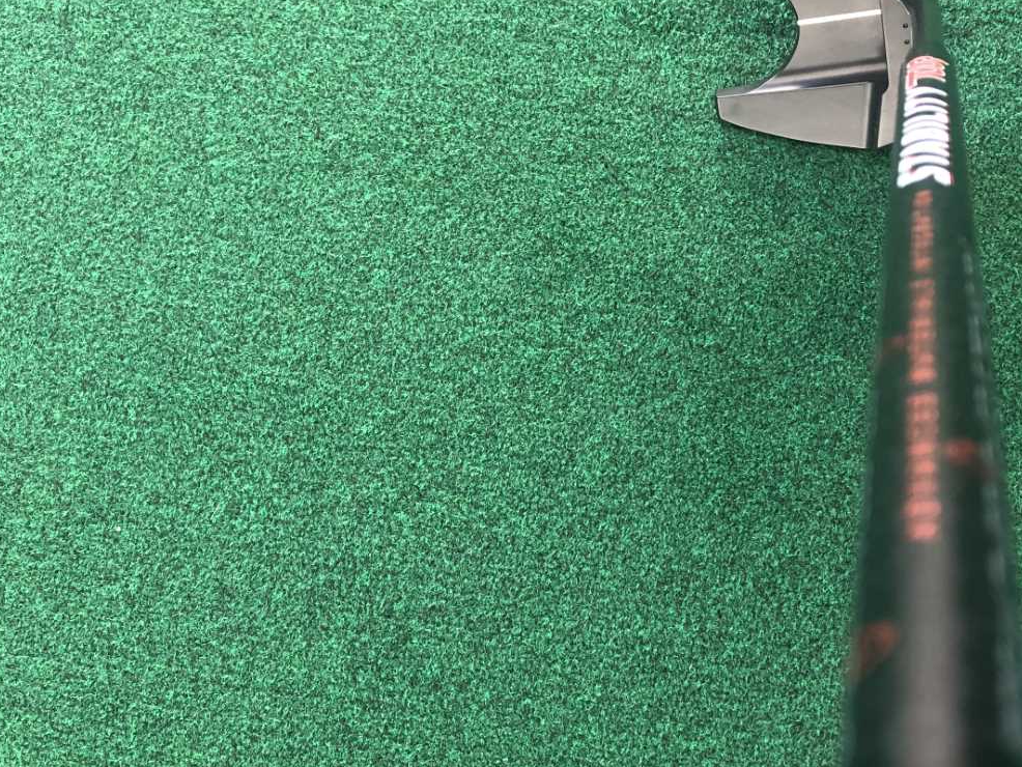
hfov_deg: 36.1
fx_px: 1565
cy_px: 334
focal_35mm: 53
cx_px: 441
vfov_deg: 27.5
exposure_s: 1/33
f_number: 1.8
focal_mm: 3.99
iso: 25
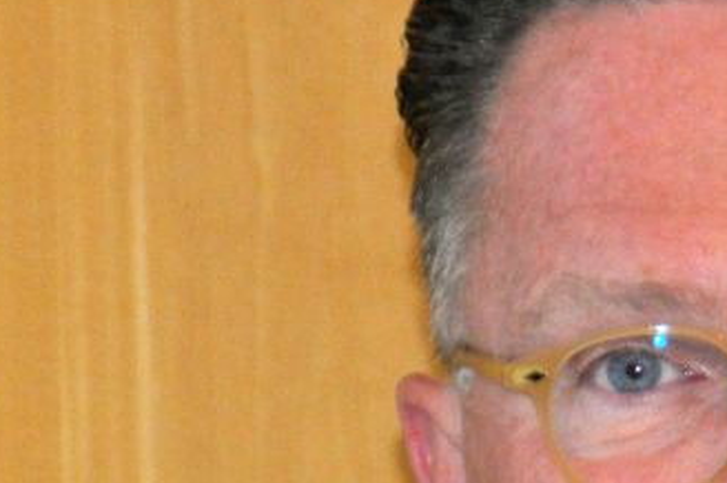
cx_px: 756
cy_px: 383
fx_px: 17773
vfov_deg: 1.6
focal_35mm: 881
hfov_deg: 2.3
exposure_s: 1/100
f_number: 6.3
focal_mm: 150
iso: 800
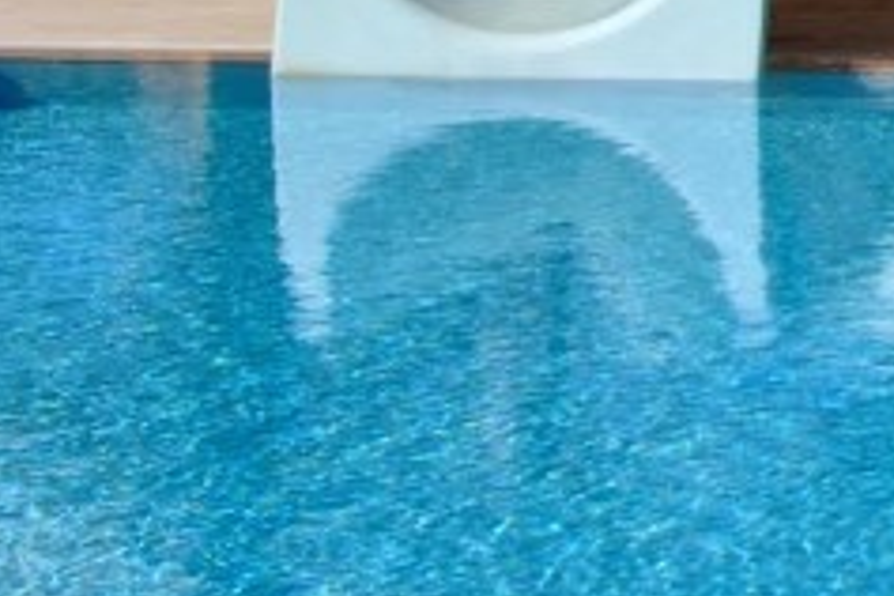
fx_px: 3973
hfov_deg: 11.5
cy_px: -645
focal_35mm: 160
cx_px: 1824
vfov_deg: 8.1
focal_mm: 22
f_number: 9
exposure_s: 1/320
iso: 100
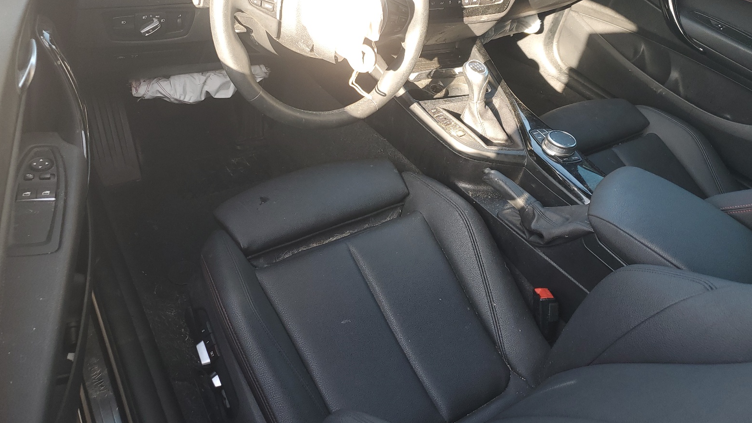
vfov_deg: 39.7
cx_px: 374
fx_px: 578
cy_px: 140
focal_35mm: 29
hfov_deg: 66.1
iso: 50
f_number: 1.5
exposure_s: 1/141
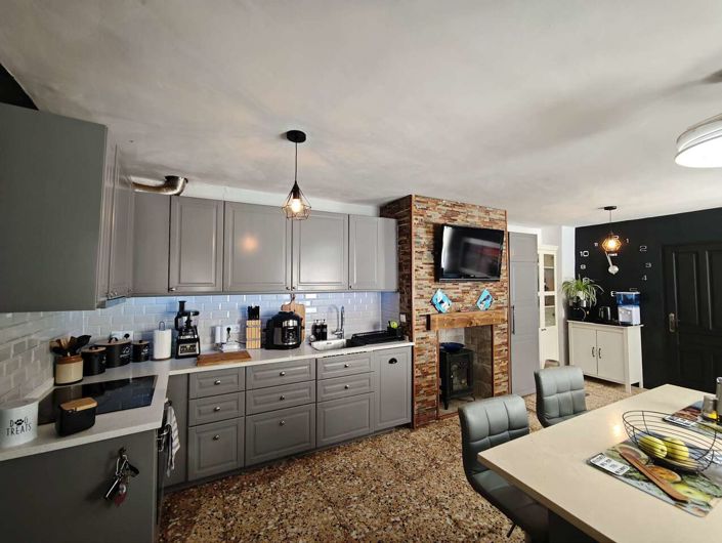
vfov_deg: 85.8
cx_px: 361
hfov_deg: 102.0
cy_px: 272
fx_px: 292
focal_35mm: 14
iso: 320
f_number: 2.2
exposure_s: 1/54.7
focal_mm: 2.16
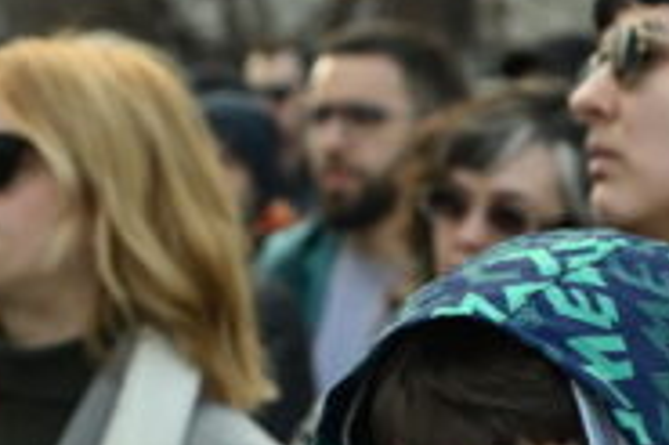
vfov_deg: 5.1
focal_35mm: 266
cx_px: 890
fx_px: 4939
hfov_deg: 7.7
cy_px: 857
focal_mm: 46
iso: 800
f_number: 4
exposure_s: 1/1600
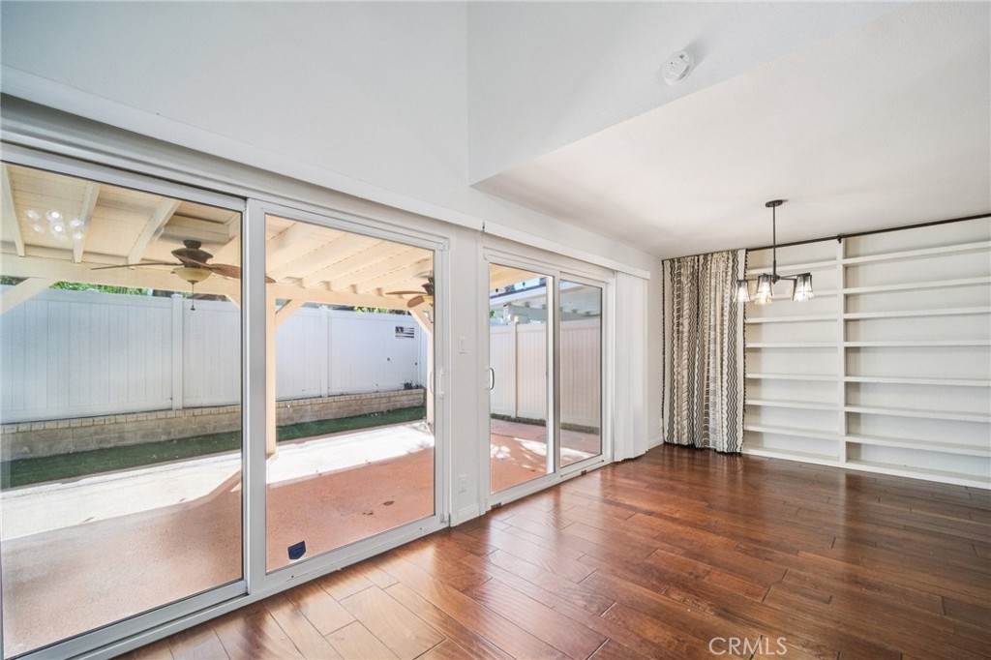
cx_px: 496
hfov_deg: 104.3
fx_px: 385
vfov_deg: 81.2
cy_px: 330
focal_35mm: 14
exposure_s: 1/45
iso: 320
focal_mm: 9
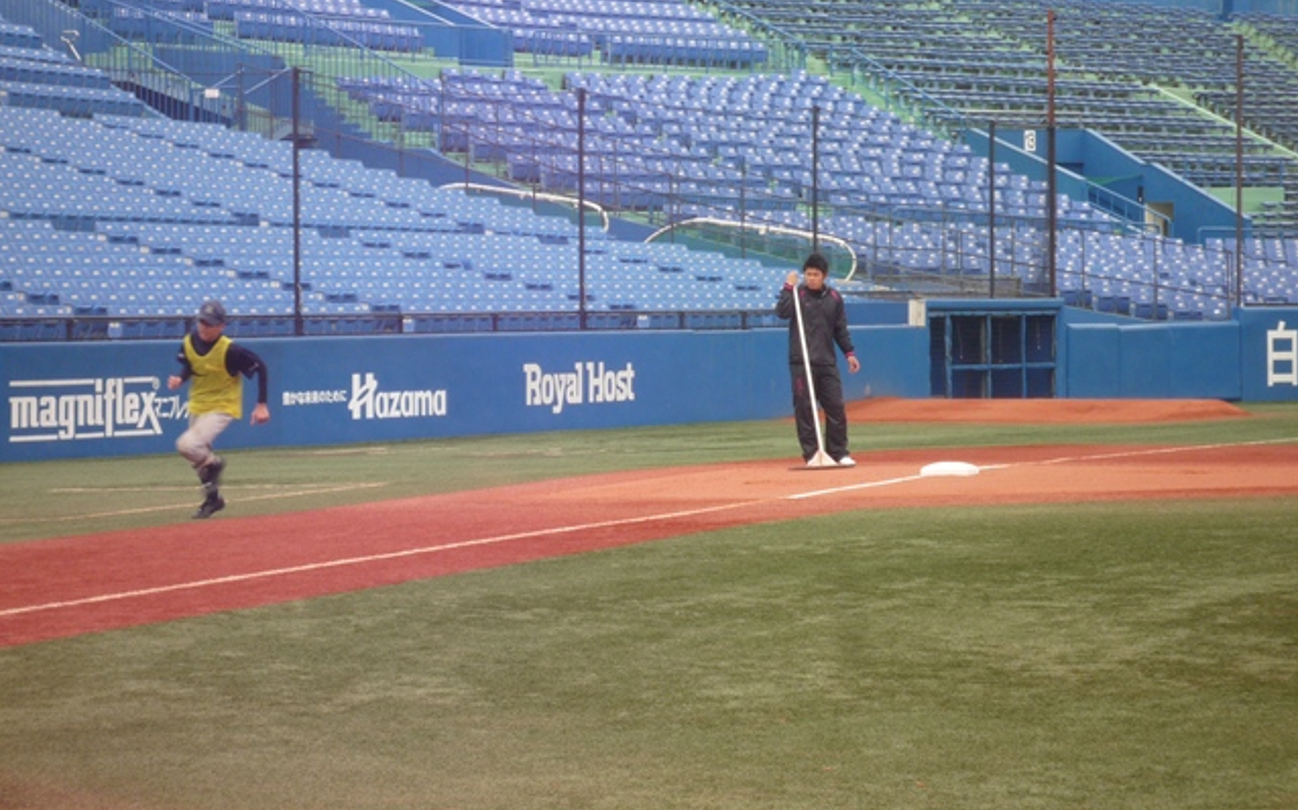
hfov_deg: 15.7
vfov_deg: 9.8
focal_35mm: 133
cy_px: 324
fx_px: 4702
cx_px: 649
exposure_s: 1/125
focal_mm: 22
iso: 100
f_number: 5.9
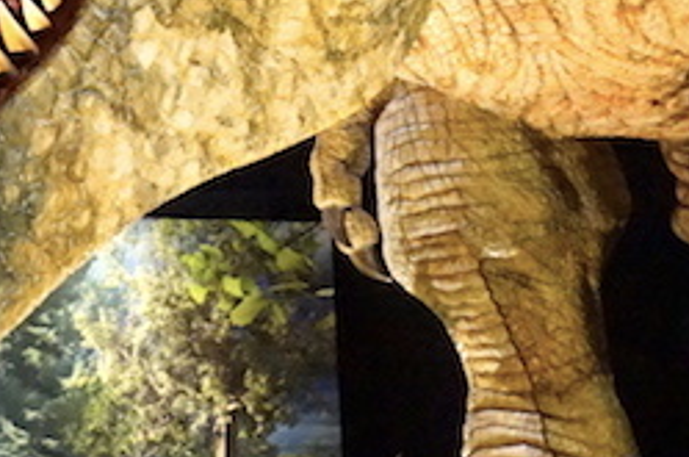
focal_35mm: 76
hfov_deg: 25.8
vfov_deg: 16.7
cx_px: 64
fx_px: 1452
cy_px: -156
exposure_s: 1/40
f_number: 5
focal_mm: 18
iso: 12800
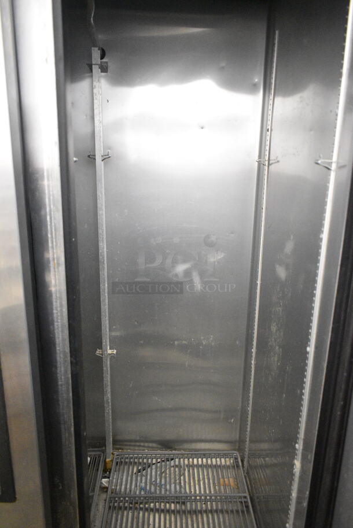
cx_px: 176
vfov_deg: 67.3
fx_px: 396
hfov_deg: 48.0
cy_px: 264
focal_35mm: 27
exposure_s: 1/60
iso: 6400
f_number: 4
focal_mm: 18
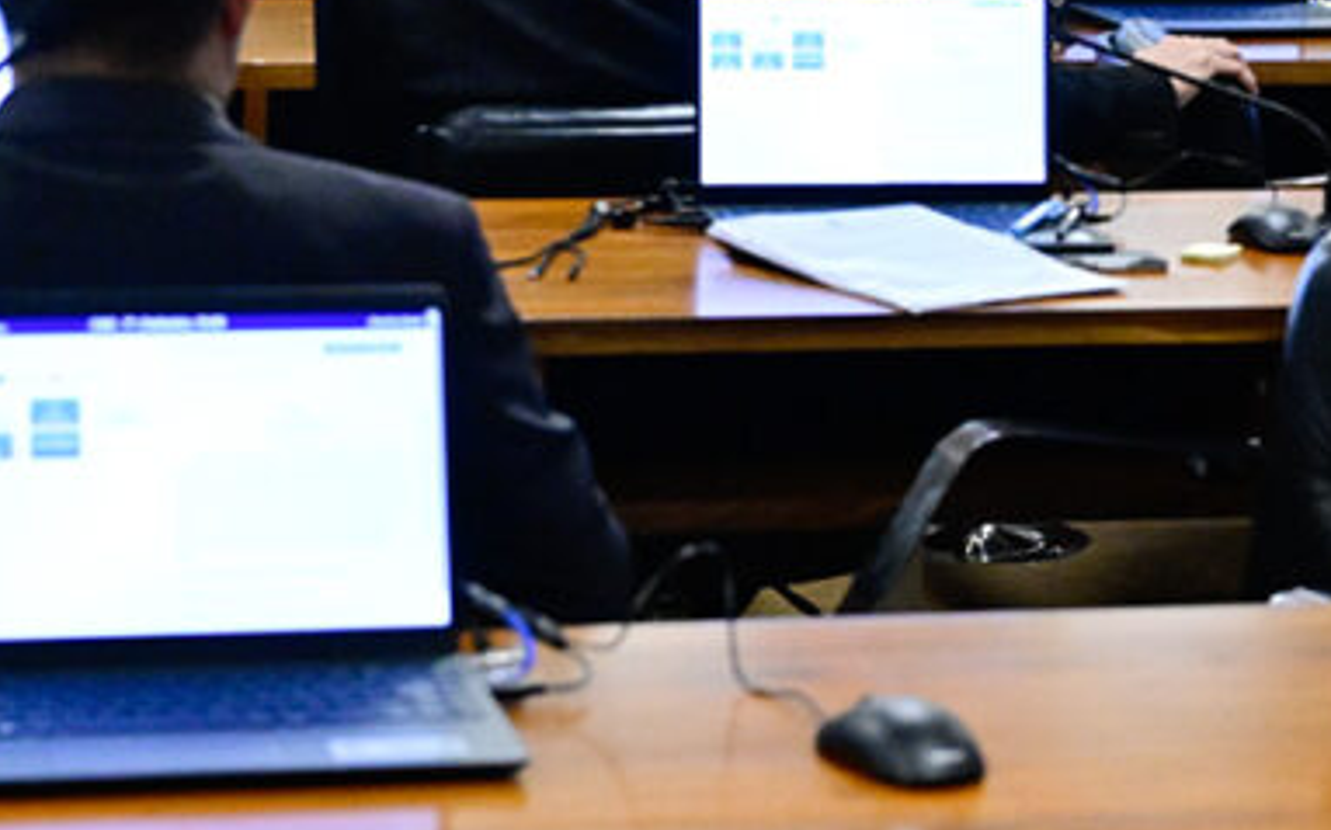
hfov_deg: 15.5
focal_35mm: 135
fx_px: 4895
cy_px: 57
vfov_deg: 9.6
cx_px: 862
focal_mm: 49
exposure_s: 1/200
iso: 5000
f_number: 5
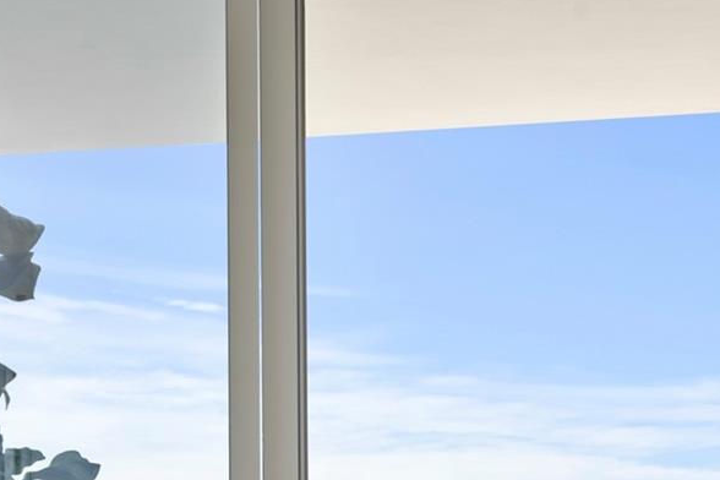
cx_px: 438
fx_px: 2720
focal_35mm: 136
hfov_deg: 15.1
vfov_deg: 10.0
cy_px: 546
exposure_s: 1/30
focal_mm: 50
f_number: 9
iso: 64
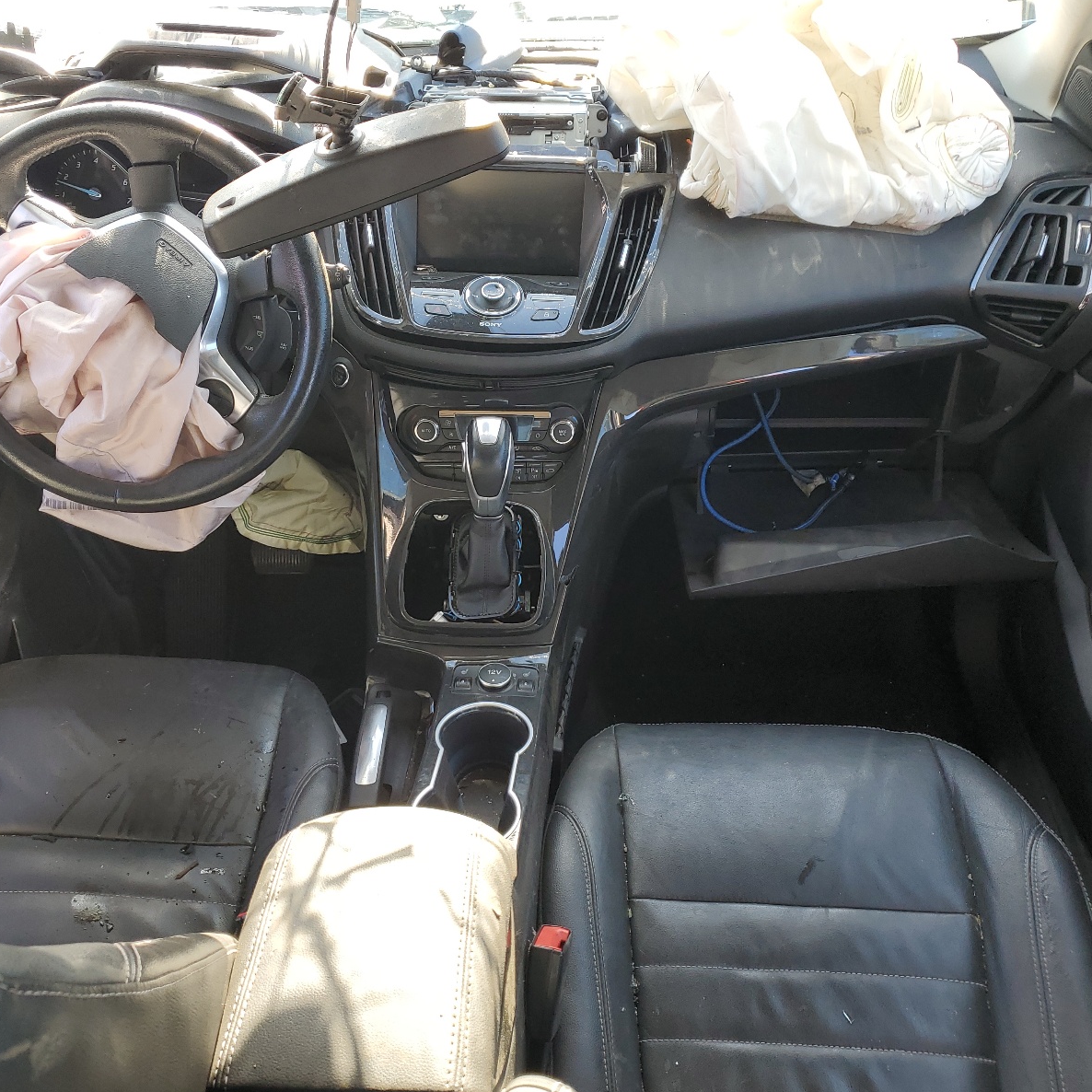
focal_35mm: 31
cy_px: 550
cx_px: 517
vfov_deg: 52.5
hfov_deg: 52.5
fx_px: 1106
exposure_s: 1/156
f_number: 1.5
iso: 50
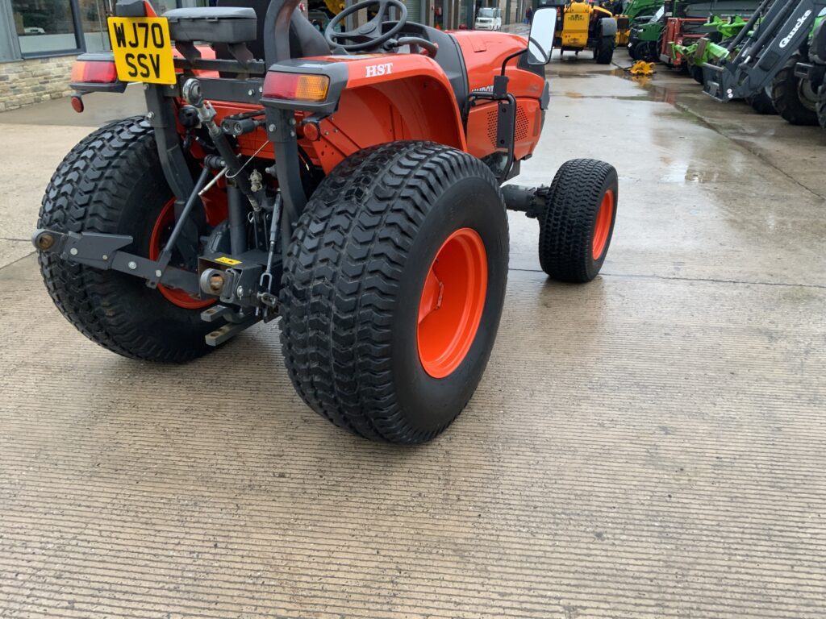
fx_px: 692
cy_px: 310
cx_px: 413
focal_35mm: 29
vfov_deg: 48.2
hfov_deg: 61.7
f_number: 1.8
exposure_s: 1/122
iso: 50
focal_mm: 3
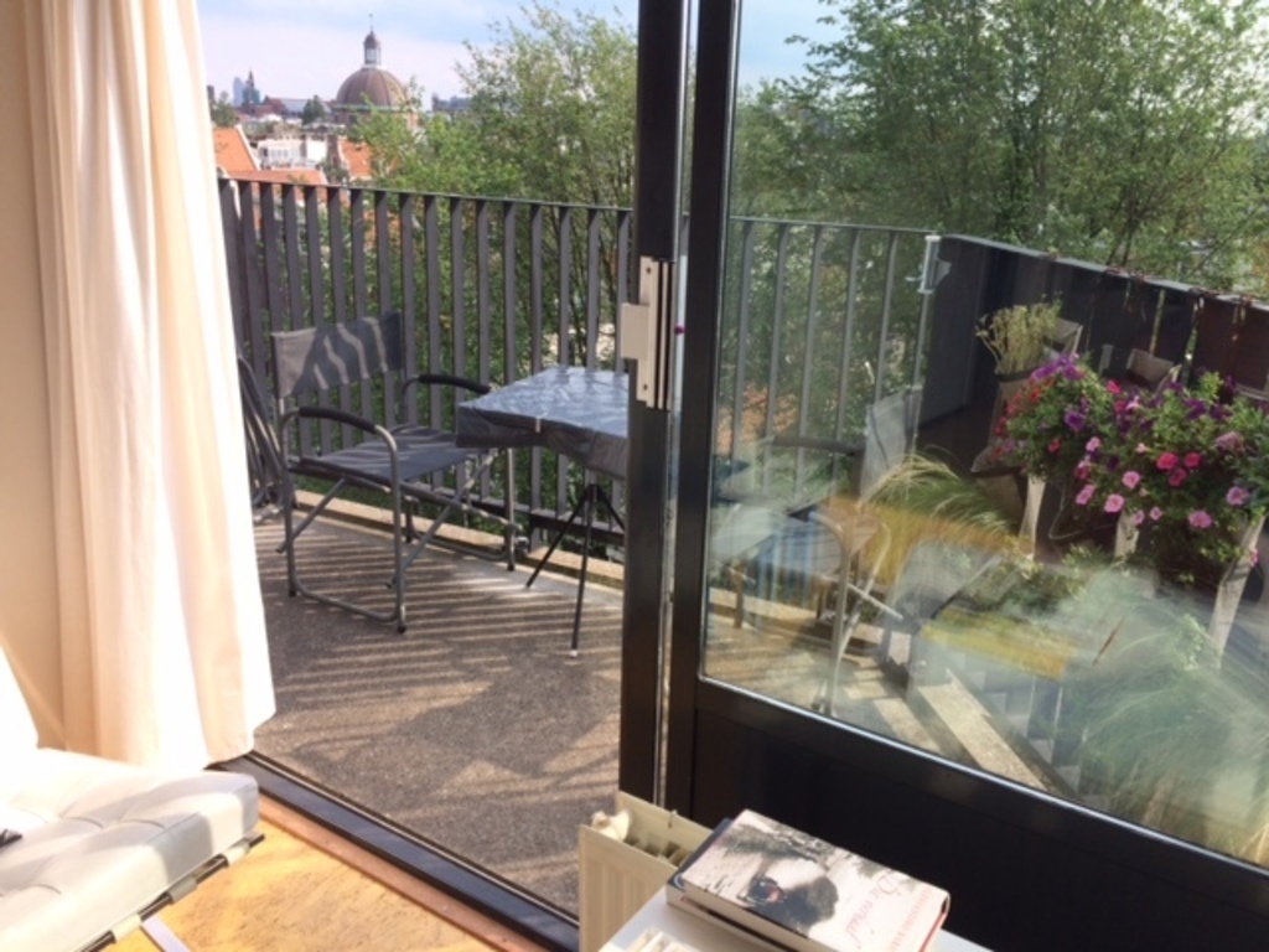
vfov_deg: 48.2
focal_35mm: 29
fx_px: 1063
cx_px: 634
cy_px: 476
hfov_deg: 61.7
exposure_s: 1/631
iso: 32
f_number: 2.2
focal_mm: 4.15
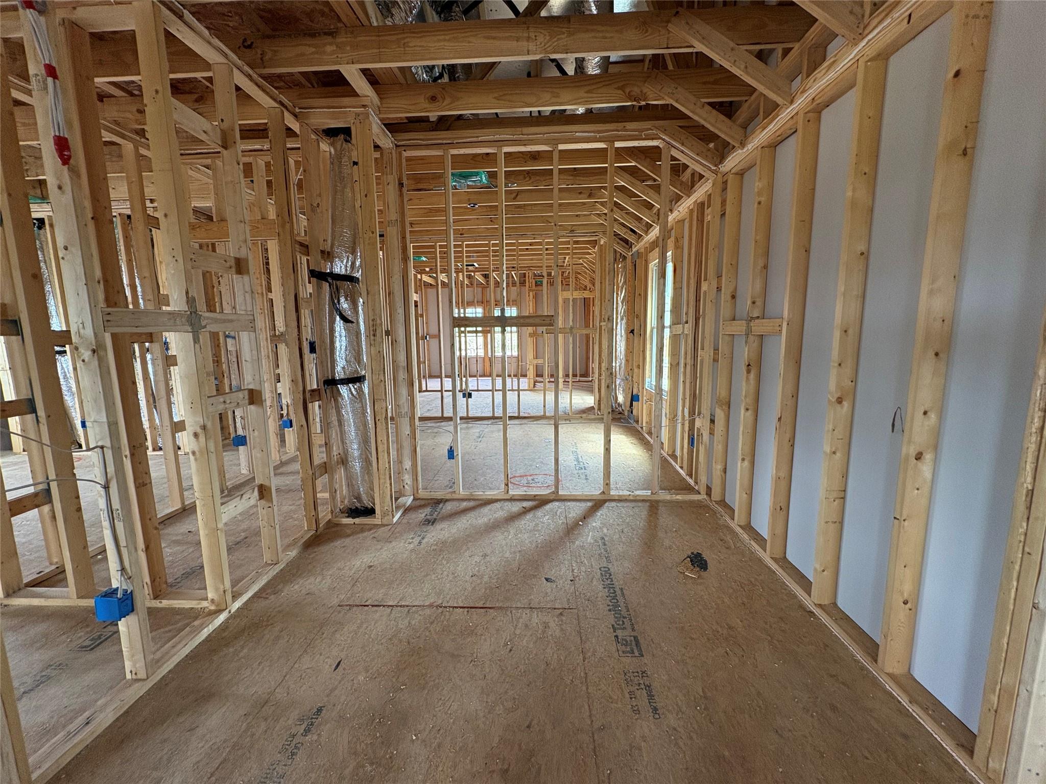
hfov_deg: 102.1
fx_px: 423
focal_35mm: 14
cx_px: 523
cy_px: 392
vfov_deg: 85.7
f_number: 2.2
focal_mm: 2.22
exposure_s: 1/99
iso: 160
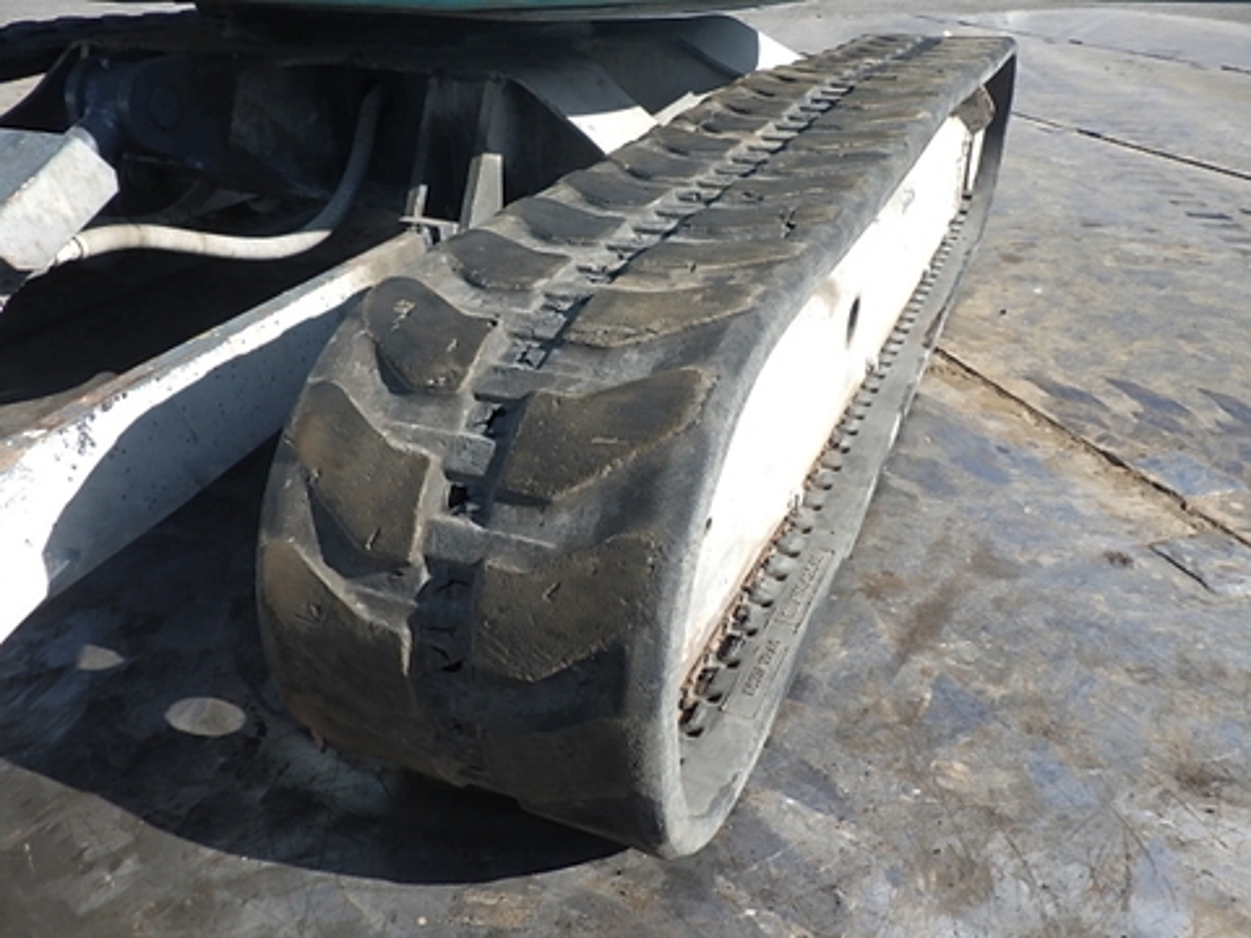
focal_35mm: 28
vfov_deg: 49.7
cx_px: 626
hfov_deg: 63.4
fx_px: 1012
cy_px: 469
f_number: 4.2
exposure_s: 1/500
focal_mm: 5
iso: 125
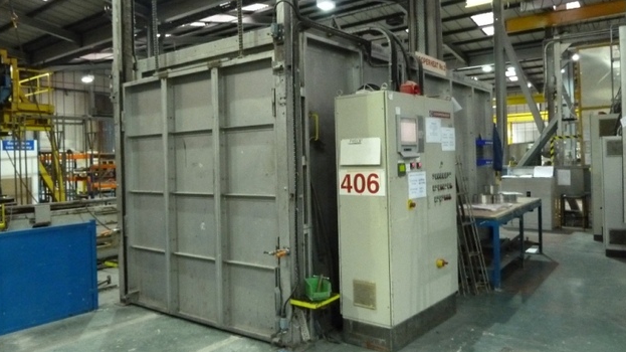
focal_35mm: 28
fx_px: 465
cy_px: 157
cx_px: 309
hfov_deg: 67.9
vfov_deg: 41.4
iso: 800
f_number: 3.3
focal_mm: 4.1
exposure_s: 1/13
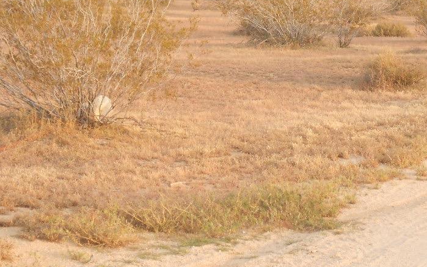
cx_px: 264
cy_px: 60
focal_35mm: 118
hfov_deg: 17.7
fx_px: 1373
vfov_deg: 11.1
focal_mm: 13.5
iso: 200
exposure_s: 1/60
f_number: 5.8
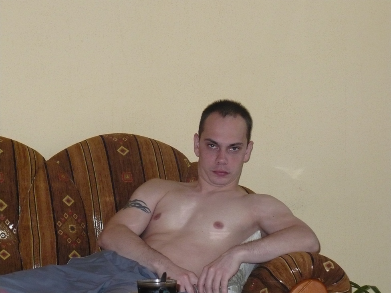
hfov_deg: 16.7
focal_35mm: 118
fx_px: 1333
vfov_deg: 12.6
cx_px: 196
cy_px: 146
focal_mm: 19.4
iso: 400
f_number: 3.7
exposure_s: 1/30
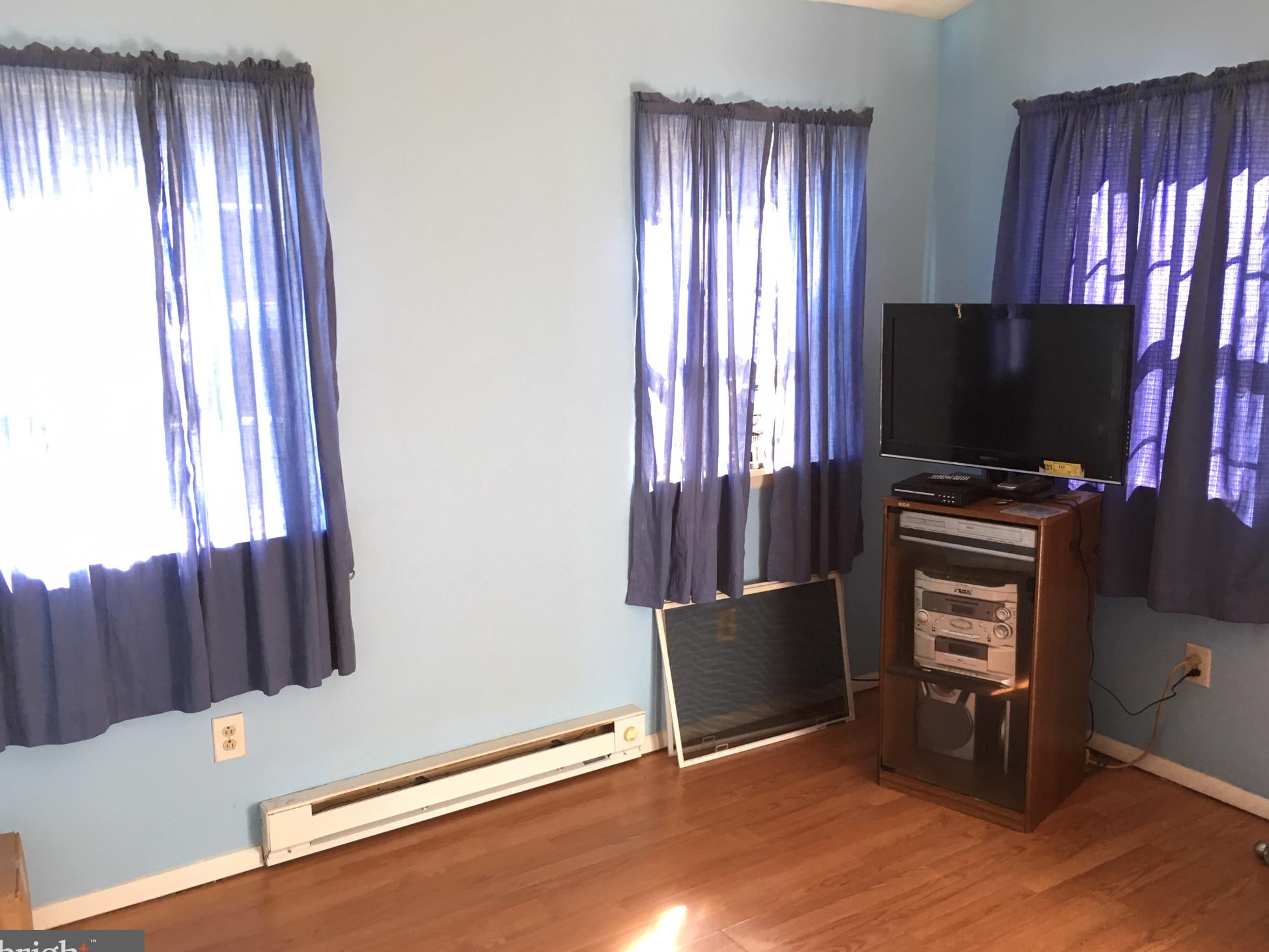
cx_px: 641
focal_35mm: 30
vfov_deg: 46.8
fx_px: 1100
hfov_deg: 60.0
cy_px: 490
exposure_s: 1/30
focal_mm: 4.15
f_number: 2.2
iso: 40
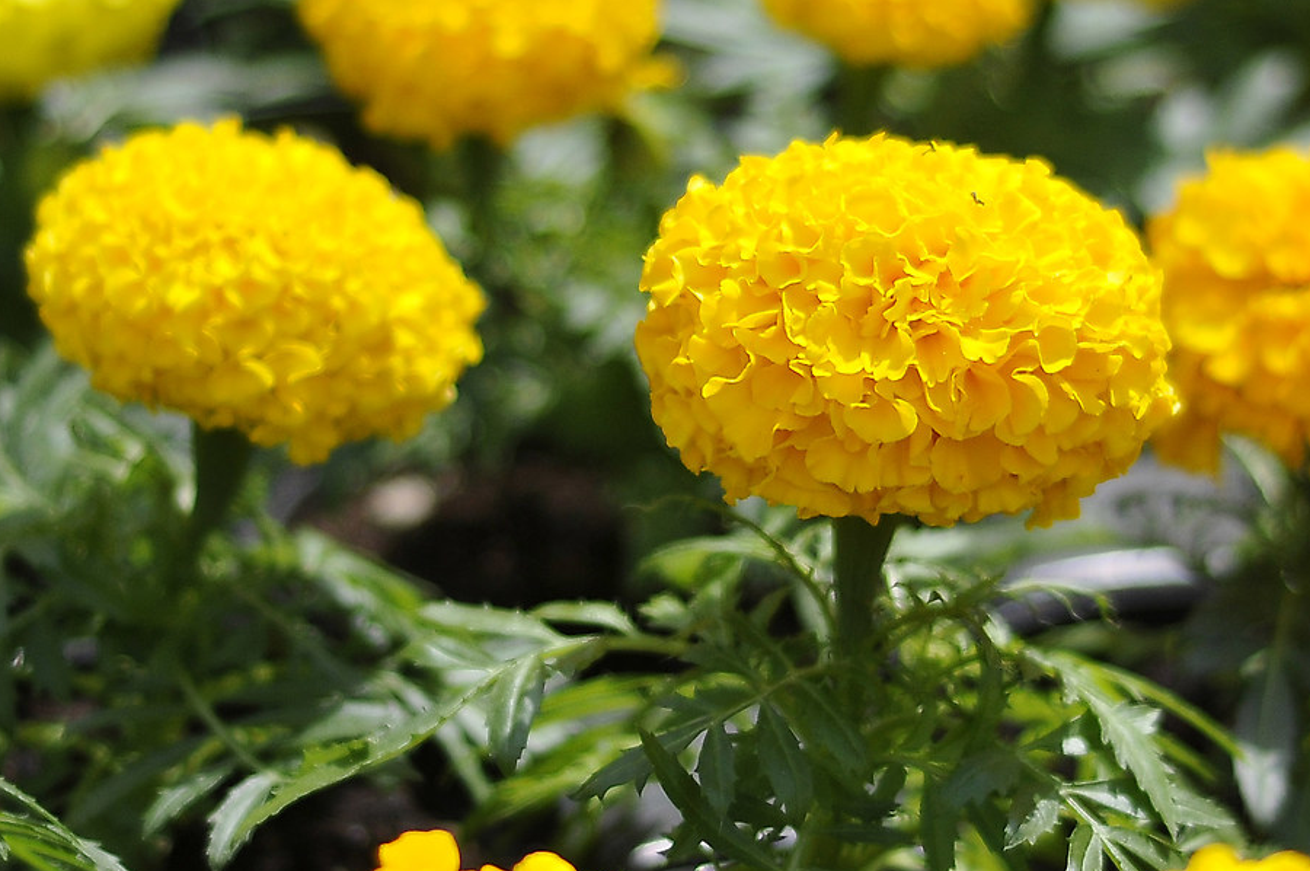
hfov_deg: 10.3
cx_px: 901
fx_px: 7270
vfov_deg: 6.9
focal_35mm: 200
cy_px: 339
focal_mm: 50
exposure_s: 1/5000
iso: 200
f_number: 2
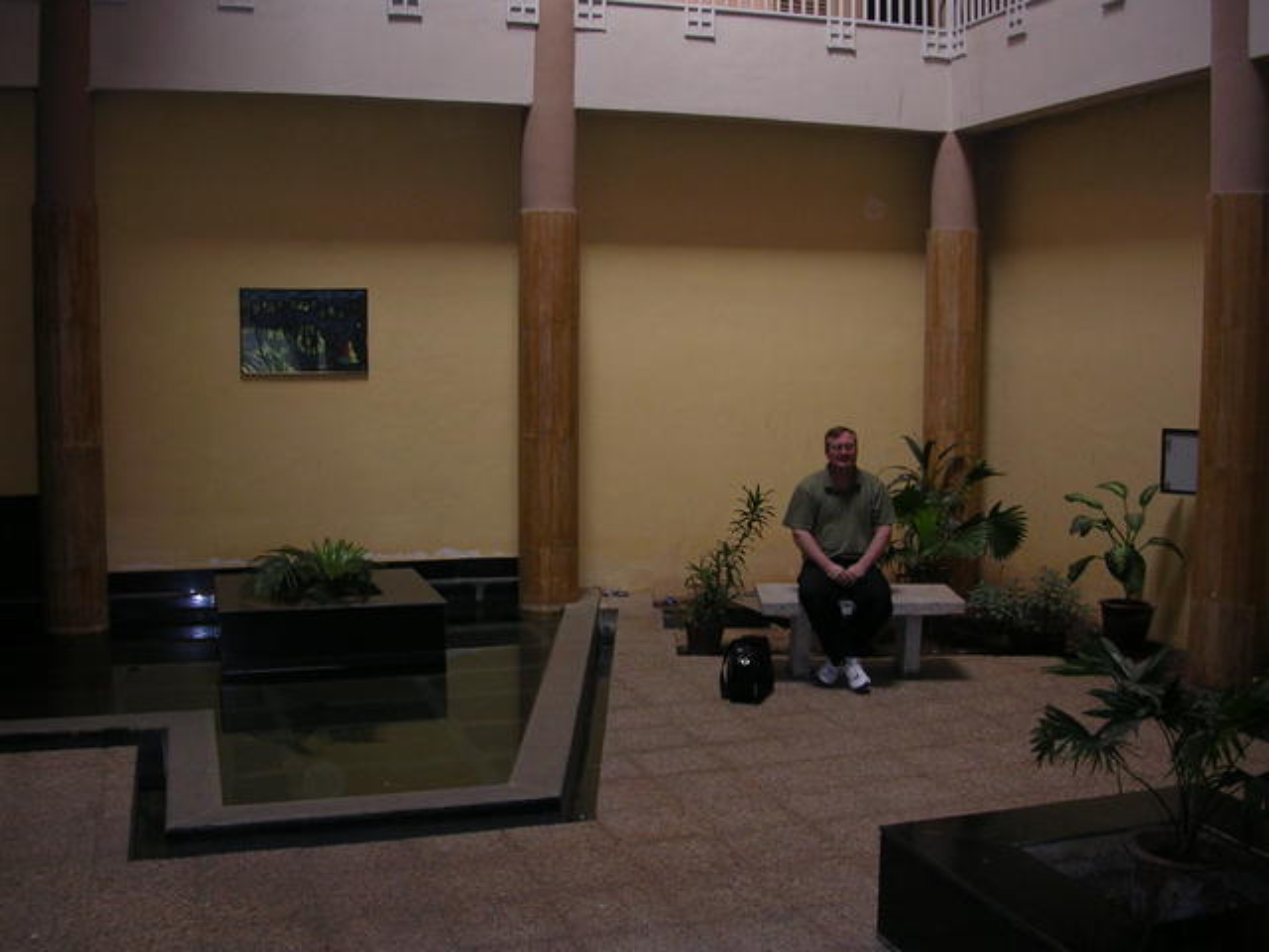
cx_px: 634
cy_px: 476
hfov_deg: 49.0
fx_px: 1393
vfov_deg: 37.7
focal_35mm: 38
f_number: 2.8
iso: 67
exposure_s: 1/60.1
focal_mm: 5.8
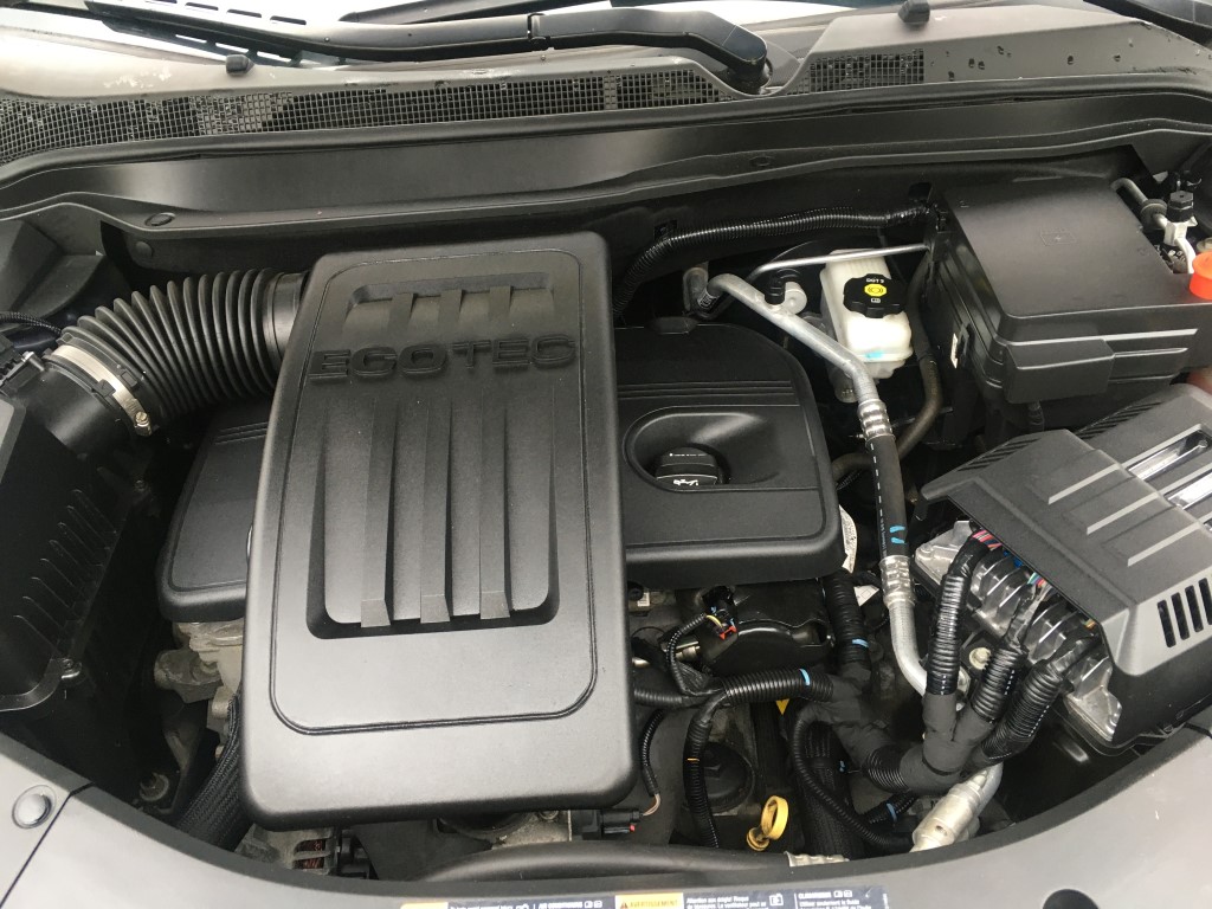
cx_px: 606
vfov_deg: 48.2
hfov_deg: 61.7
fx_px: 1015
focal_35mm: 29
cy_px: 454
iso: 40
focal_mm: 4.15
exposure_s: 1/30
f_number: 2.2
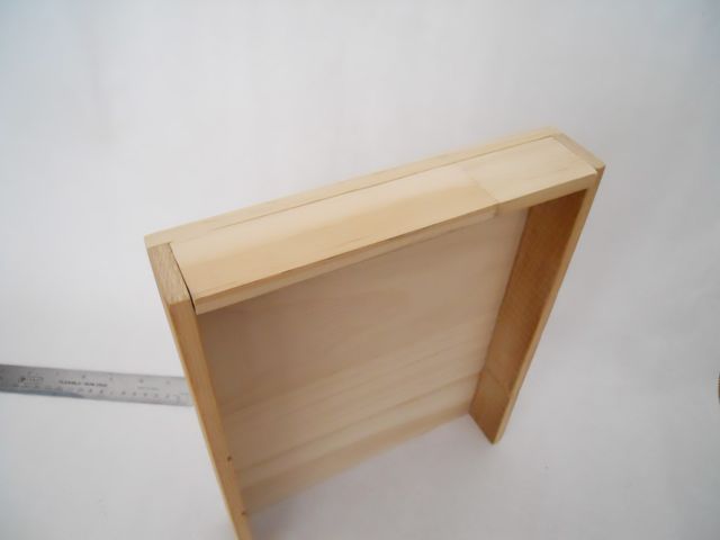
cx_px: 360
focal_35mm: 28
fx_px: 582
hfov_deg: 63.4
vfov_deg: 49.7
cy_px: 270
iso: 640
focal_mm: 5
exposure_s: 1/125
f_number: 2.7
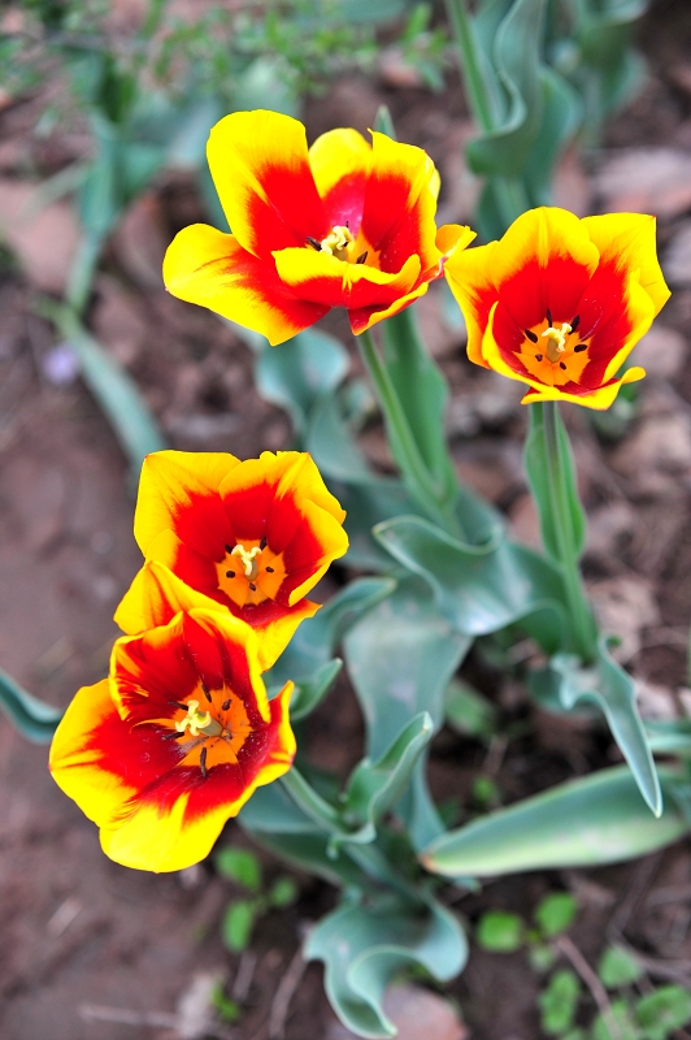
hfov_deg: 17.5
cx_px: 346
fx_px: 2249
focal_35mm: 78
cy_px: 520
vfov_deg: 26.0
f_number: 4
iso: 400
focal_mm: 78
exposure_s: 1/250
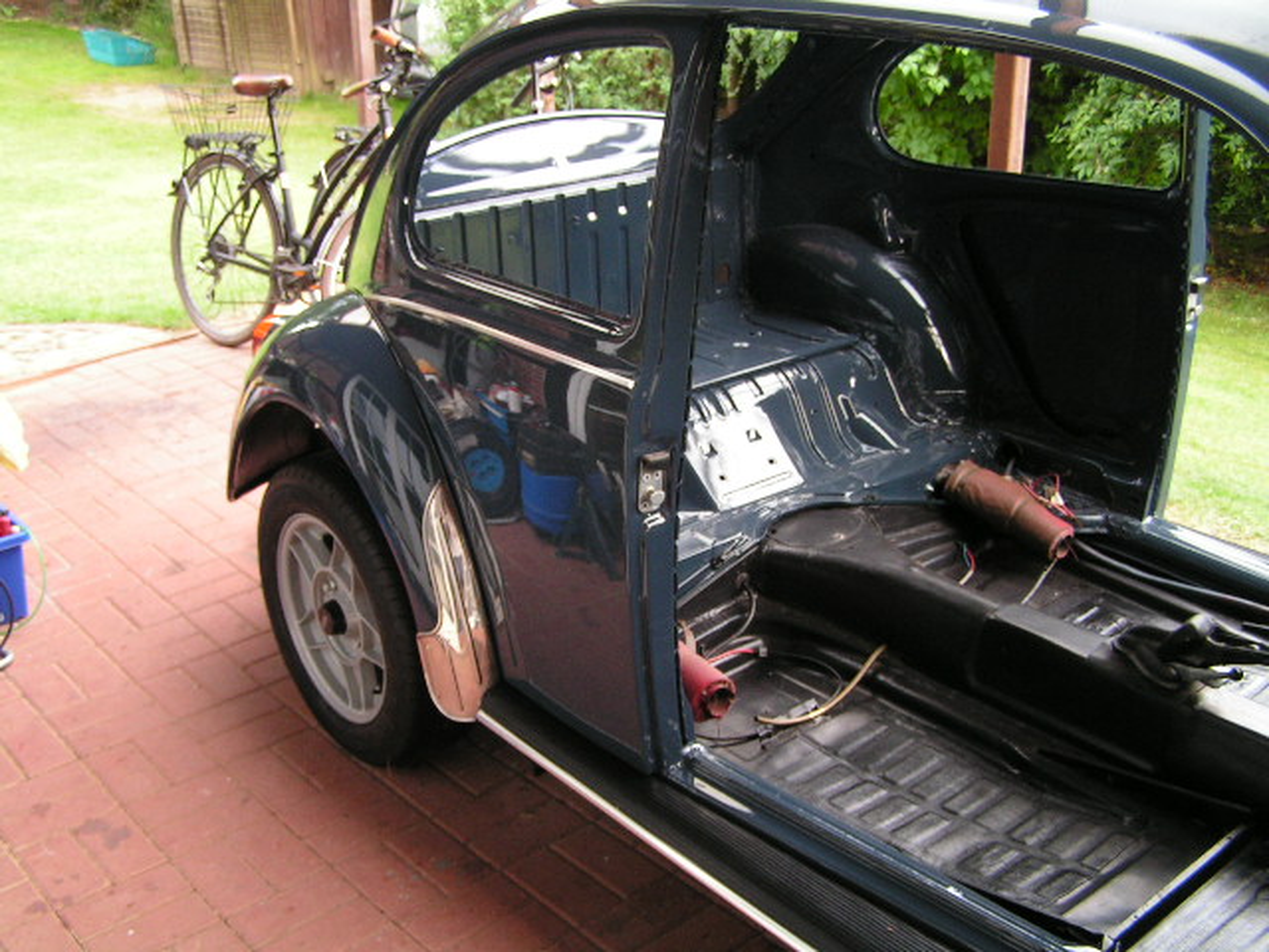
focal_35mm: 38
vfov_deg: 37.7
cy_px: 476
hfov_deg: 49.0
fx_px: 1393
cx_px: 634
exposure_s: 1/50
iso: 80
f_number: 2.8
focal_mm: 6.3
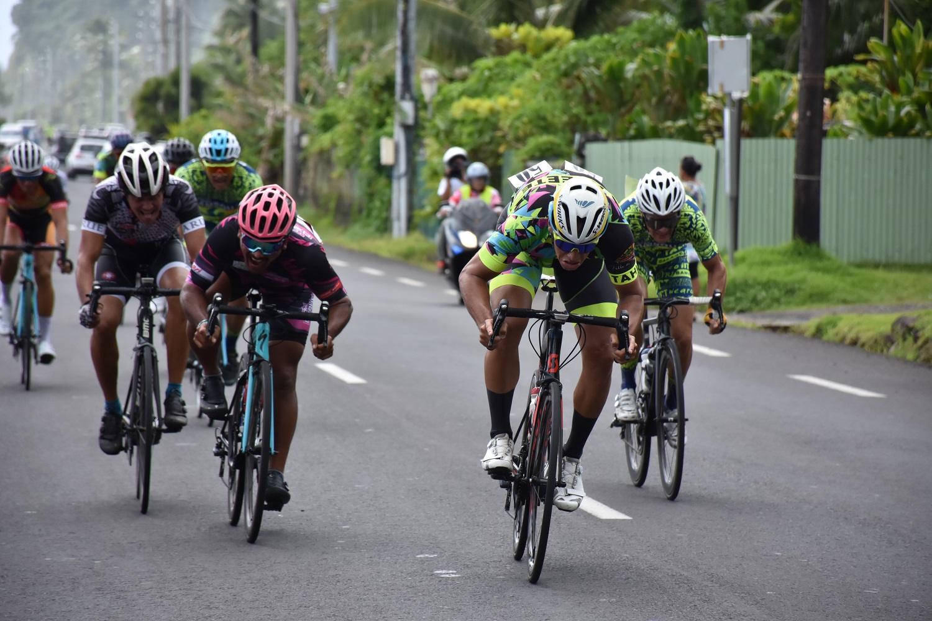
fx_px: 5436
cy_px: 310
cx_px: 466
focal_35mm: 210
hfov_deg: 9.8
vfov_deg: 6.5
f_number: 5.6
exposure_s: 1/1600
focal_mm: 140
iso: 640
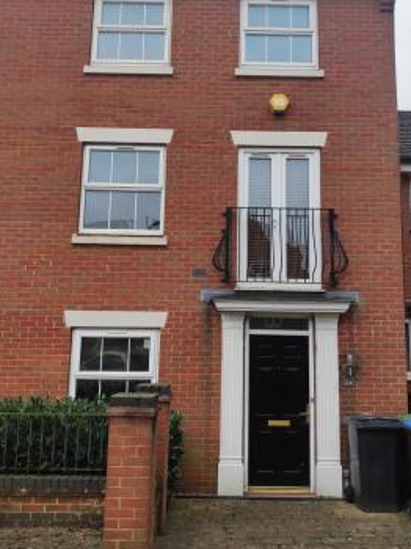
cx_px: 227
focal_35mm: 25
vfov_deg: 69.4
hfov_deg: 54.7
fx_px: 396
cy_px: 269
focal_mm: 3.94
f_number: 1.9
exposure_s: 1/685
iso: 100
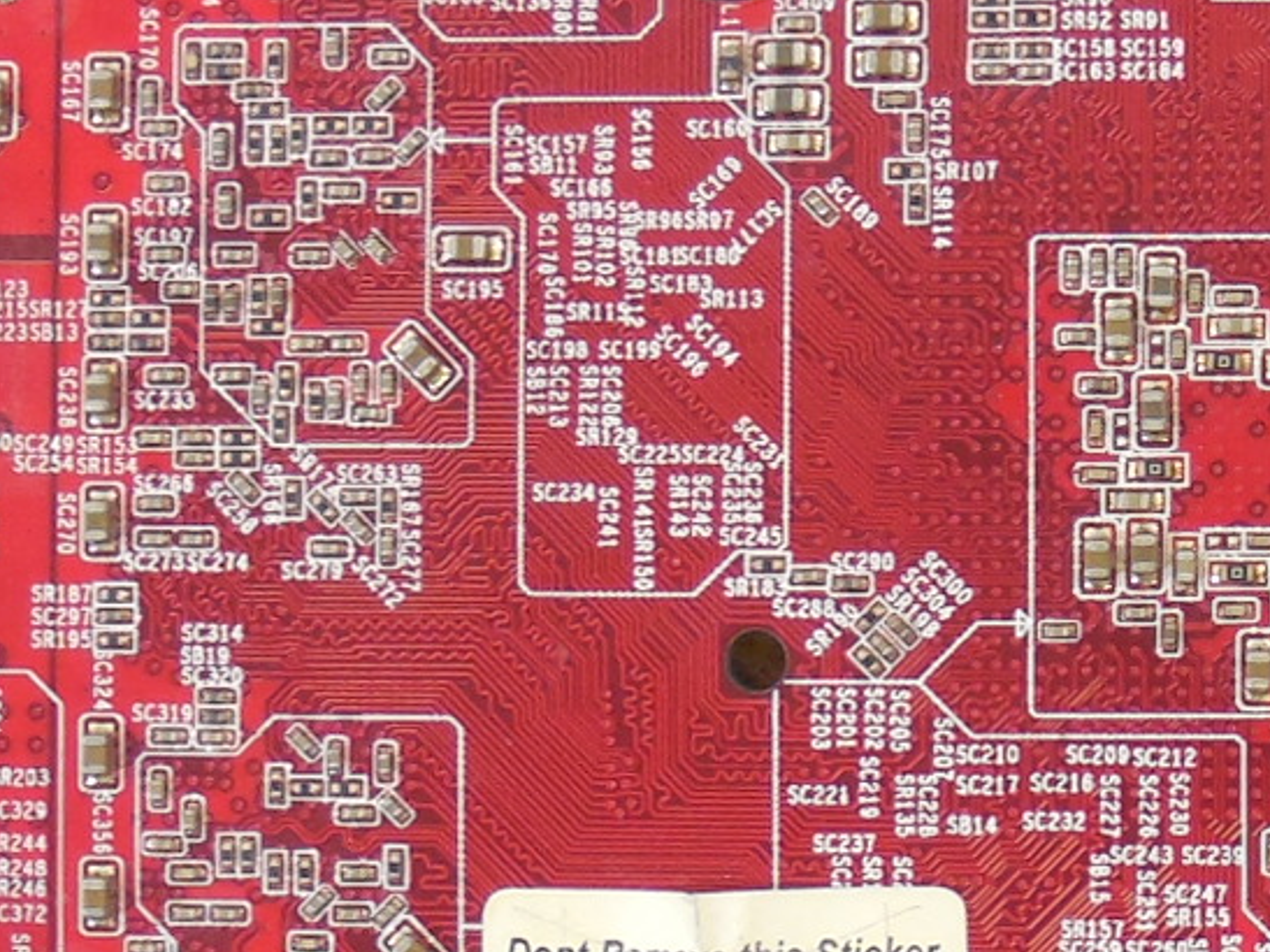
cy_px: 485
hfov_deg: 17.8
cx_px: 1235
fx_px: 3961
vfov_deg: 13.7
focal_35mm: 108
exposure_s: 1/30
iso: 180
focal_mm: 4.6
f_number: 3.5
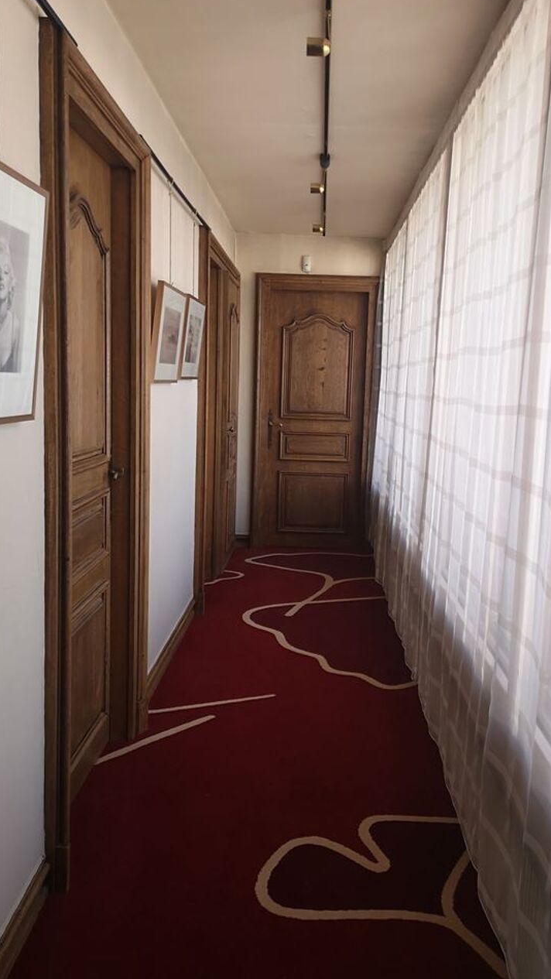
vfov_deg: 62.6
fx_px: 805
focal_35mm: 31
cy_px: 473
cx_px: 310
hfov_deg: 37.7
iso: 100
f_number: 1.8
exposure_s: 1/100
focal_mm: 5.58
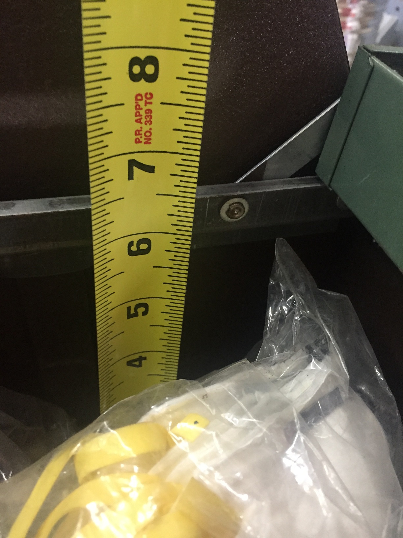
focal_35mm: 29
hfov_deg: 48.2
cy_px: 269
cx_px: 202
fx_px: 450
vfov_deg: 61.7
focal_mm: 4.15
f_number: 2.2
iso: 250
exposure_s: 1/24
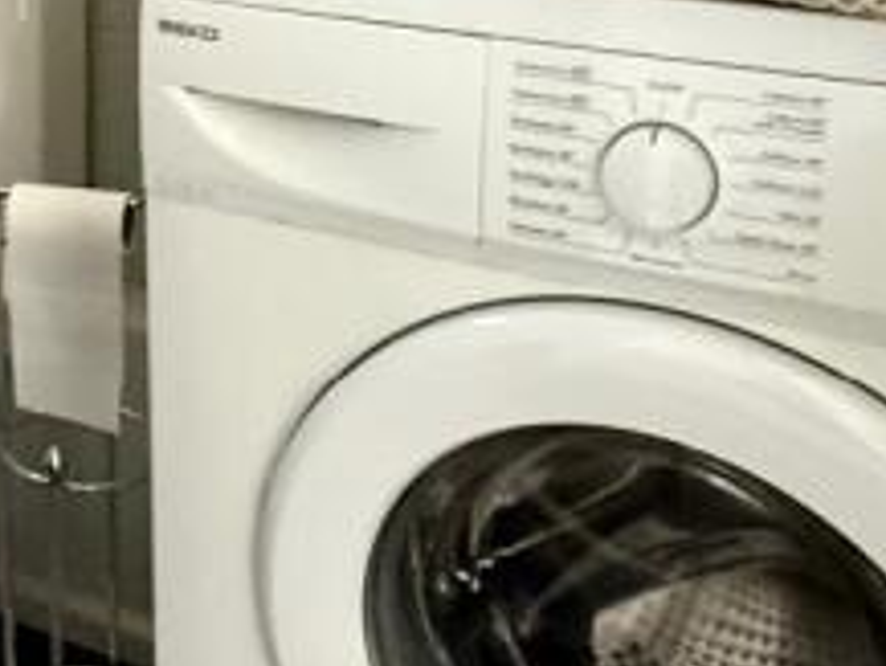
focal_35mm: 66
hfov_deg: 26.7
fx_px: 1690
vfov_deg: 20.5
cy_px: -176
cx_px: -114
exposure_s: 1/60
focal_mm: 2.22
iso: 640
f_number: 2.2
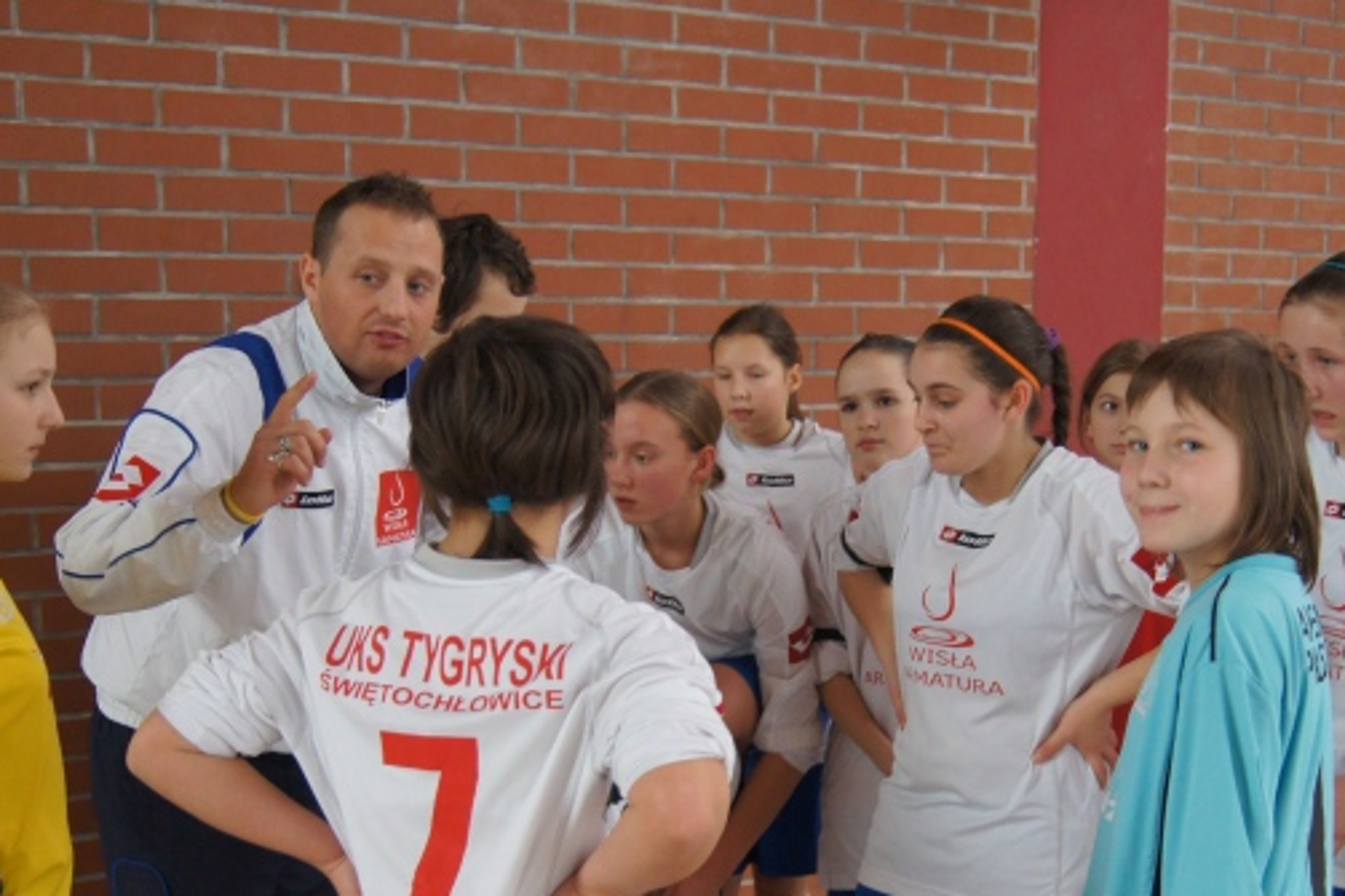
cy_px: 679
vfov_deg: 21.7
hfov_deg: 32.2
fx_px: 2315
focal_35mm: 62
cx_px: 848
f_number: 4
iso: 1000
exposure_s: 1/160
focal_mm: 26
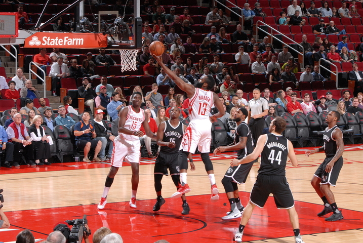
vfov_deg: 10.8
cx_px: 182
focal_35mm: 128
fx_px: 1287
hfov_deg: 16.1
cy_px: 122
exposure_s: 1/250
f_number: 8
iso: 500
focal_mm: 85
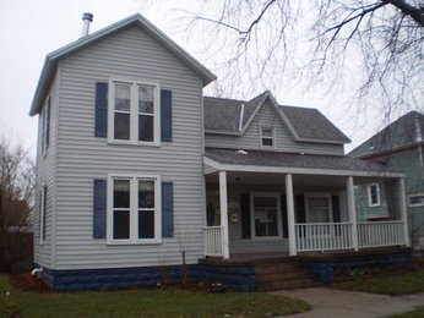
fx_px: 441
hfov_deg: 51.3
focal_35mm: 36
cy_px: 159
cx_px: 212
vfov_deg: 39.7
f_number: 3.1
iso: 250
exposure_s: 1/250
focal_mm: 6.3
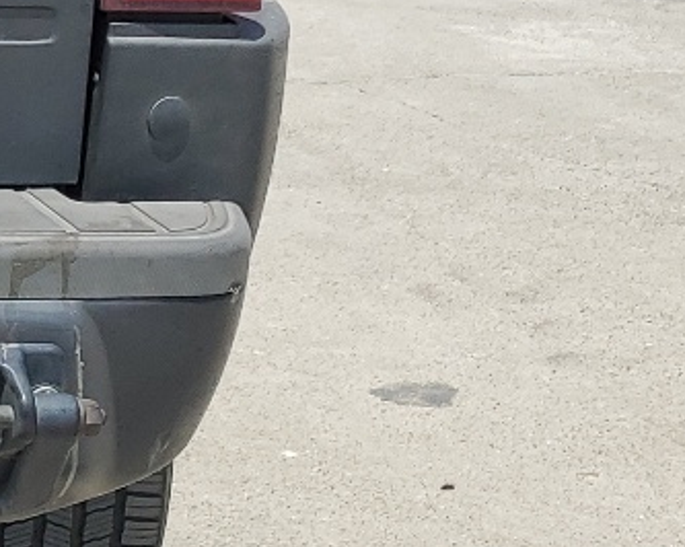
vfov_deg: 12.2
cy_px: -204
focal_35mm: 122
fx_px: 2472
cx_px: -782
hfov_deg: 13.1
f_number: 1.5
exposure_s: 1/3333
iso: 50
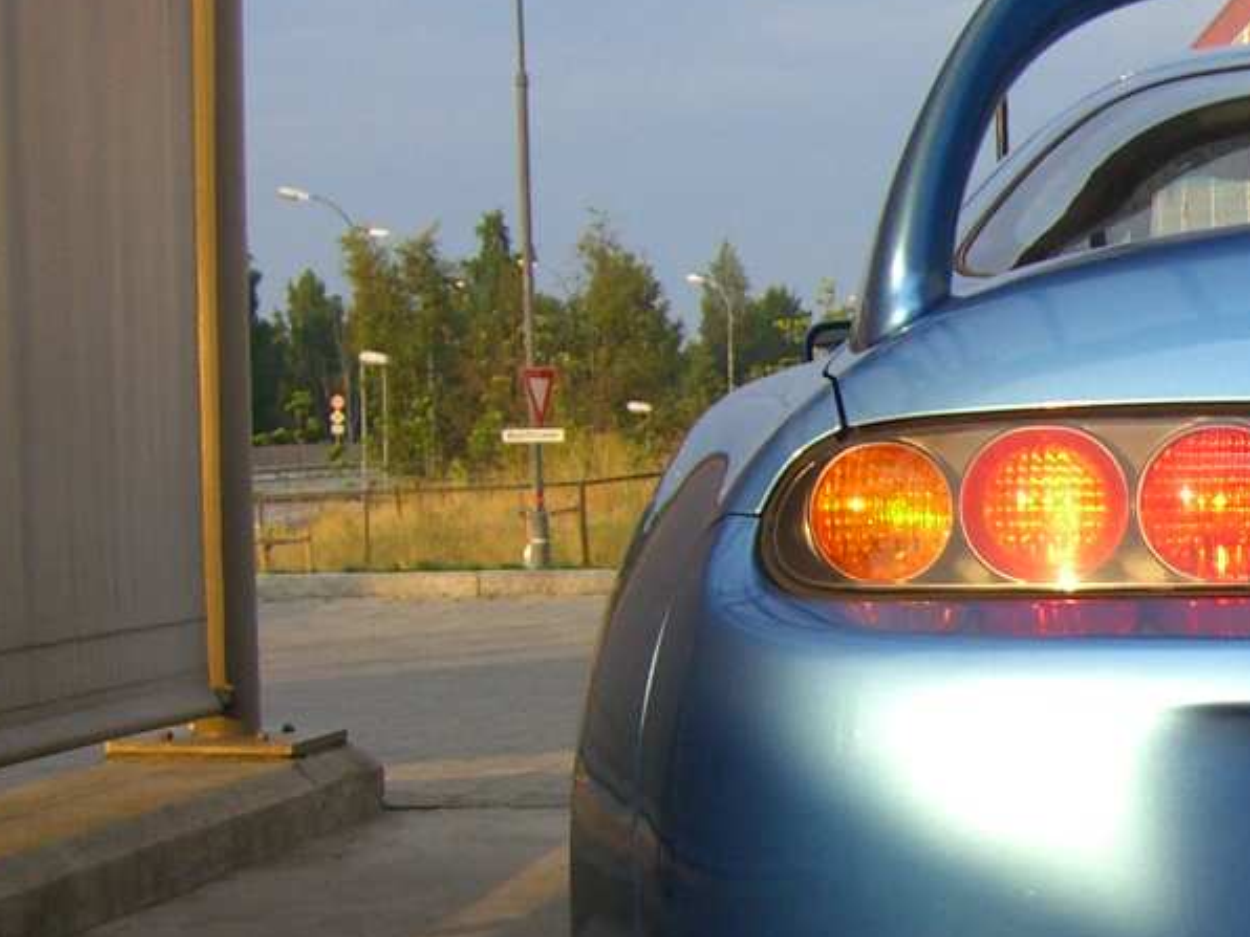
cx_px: 1617
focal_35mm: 102
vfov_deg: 14.4
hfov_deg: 18.0
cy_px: 797
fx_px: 3683
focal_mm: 7.9
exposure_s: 1/200
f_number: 2.8
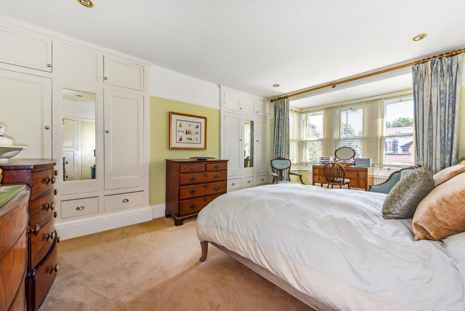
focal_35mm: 14
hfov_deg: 104.2
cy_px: 156
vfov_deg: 81.3
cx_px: 232
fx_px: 181
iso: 400
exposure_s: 1/30
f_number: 10
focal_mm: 14
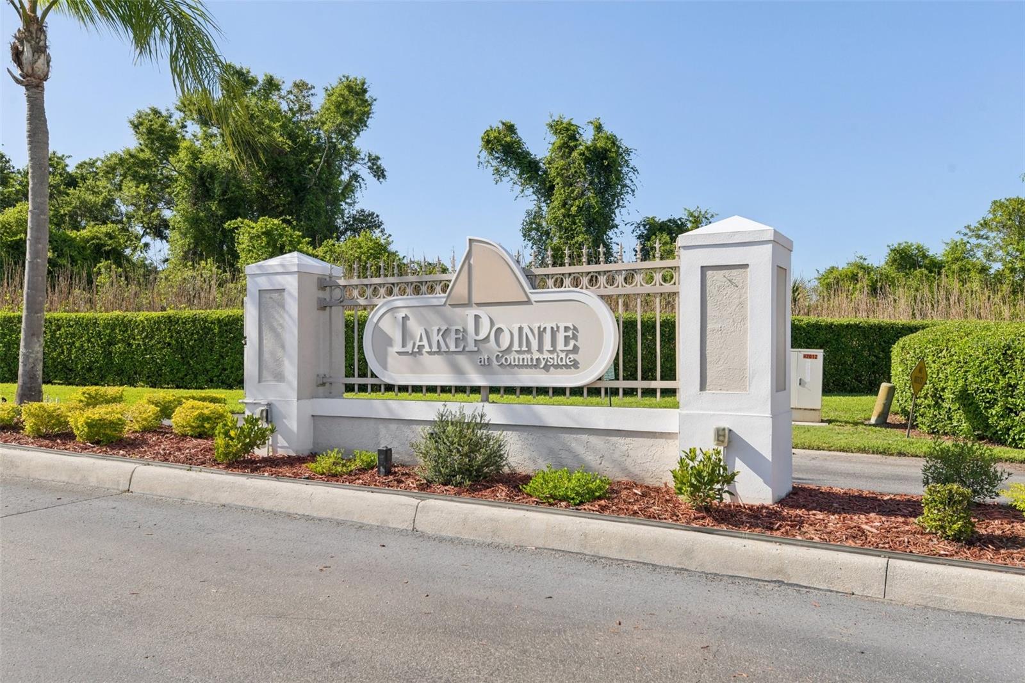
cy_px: 342
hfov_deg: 63.7
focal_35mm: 29
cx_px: 512
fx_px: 825
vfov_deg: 44.9
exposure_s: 1/1250
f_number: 8
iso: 400
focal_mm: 29
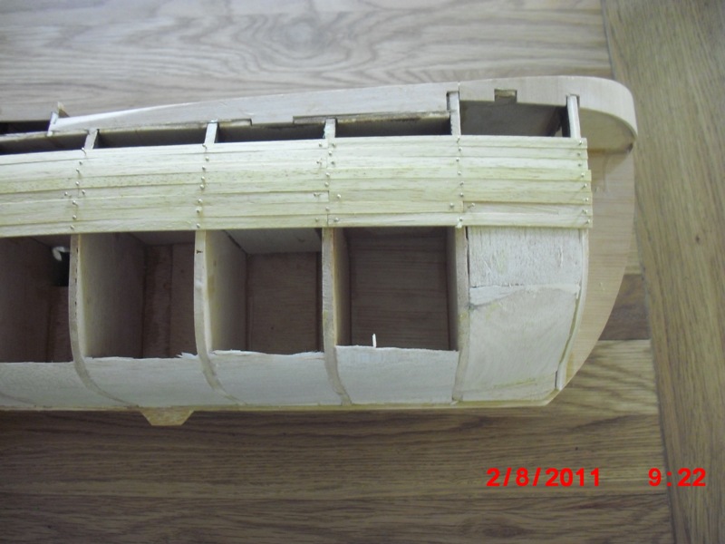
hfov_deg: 49.0
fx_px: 796
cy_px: 272
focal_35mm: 38
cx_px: 362
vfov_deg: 37.7
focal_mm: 6.2
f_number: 2.8
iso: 200
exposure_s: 1/10
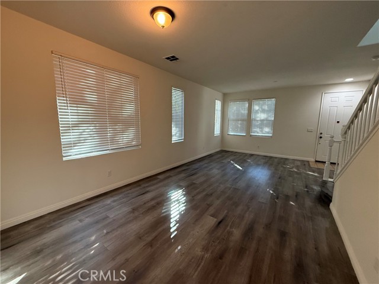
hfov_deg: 102.1
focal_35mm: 14
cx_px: 190
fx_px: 153
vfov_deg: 85.7
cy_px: 142
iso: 500
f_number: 2.2
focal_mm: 2.22
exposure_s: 1/120
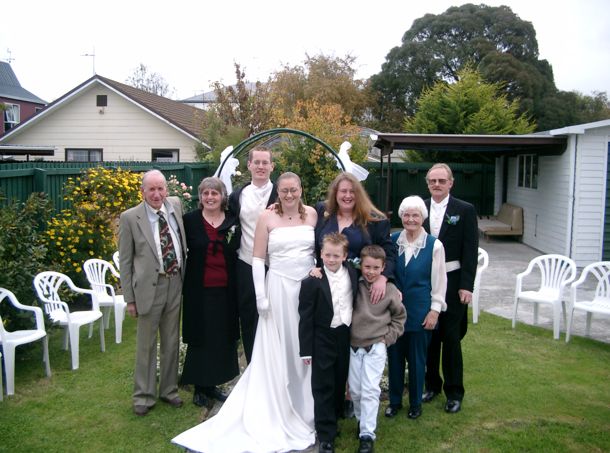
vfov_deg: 38.5
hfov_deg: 50.3
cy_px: 226
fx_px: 650
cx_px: 305
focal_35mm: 37
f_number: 2.6
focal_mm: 7.6
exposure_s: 1/320
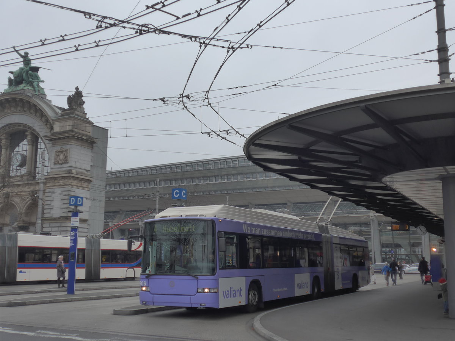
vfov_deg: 35.1
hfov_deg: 45.8
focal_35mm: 41
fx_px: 539
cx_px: 228
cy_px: 170
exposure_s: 1/500
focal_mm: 8.4
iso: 160
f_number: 2.6
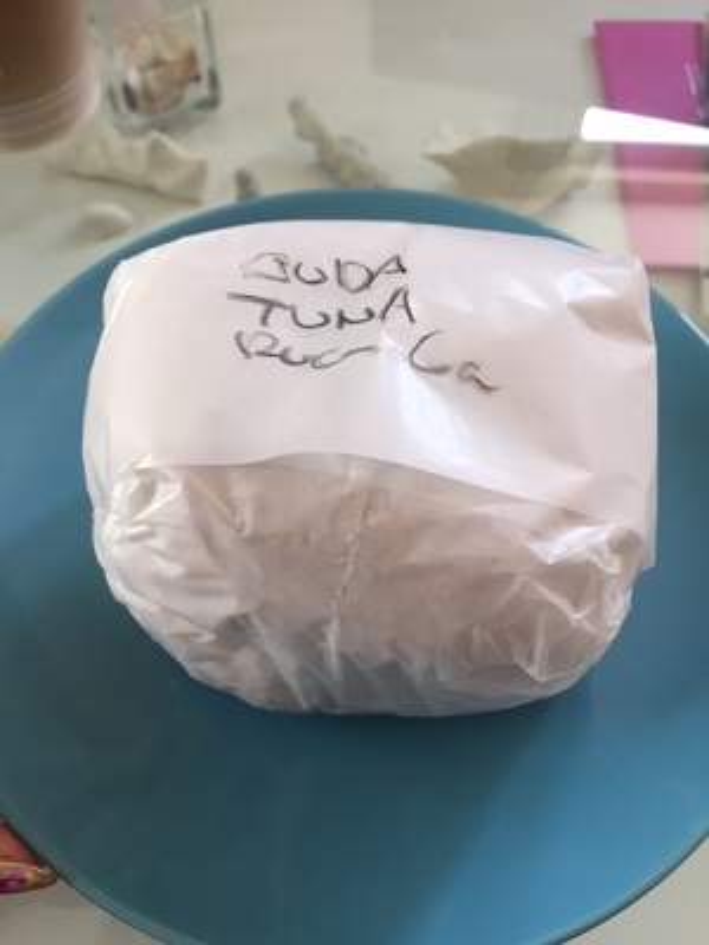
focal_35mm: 29
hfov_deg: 48.2
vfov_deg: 61.7
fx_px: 792
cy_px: 472
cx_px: 354
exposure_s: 1/30
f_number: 2.2
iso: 32
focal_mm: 4.15
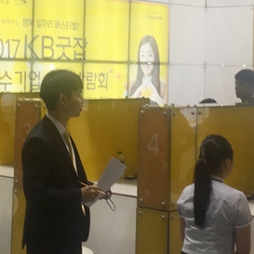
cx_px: 147
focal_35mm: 96
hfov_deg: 18.1
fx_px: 797
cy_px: 46
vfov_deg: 17.9
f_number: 2.2
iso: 40
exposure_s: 1/60
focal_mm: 4.15
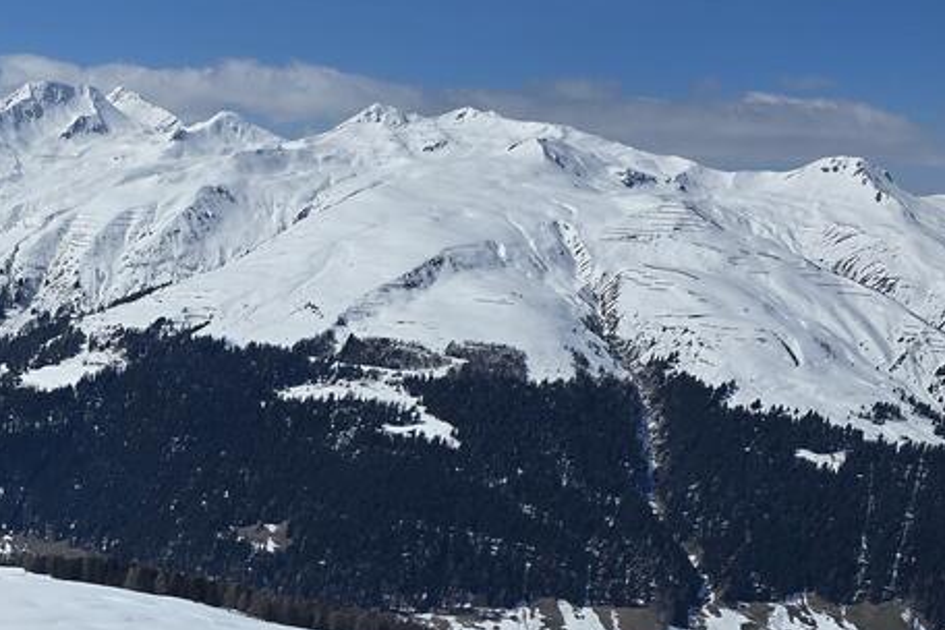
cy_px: 592
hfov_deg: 32.8
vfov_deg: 24.2
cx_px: -68
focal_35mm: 54
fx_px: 1417
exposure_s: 1/4237
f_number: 1.7
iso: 12
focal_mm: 6.3
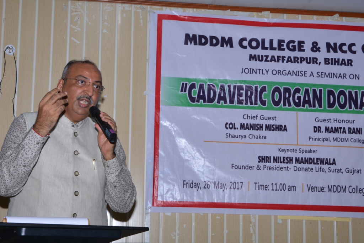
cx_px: 182
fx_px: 683
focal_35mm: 68
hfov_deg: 29.9
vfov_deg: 20.2
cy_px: 122
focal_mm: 45
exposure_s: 1/125
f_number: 14
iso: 320
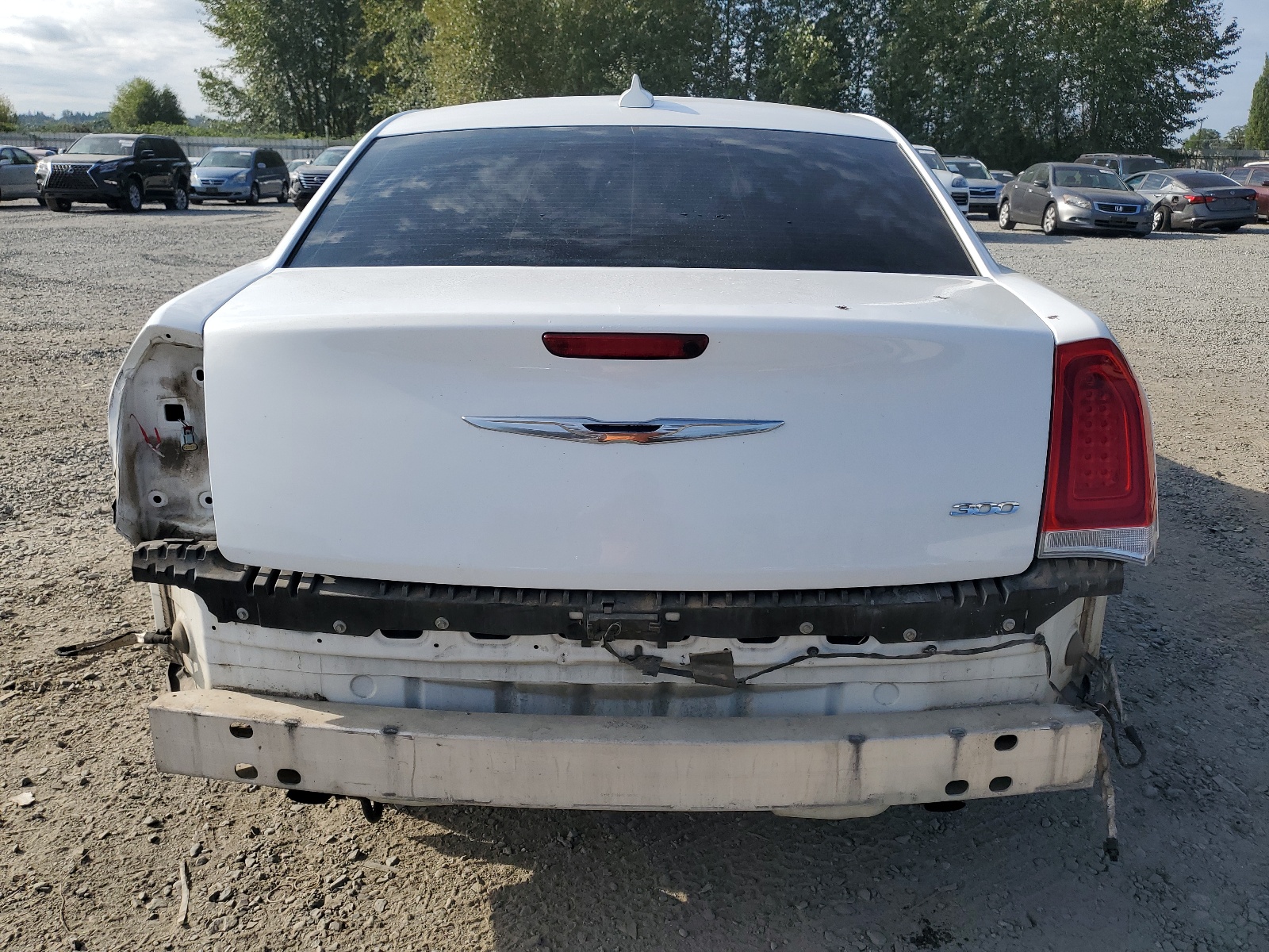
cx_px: 634
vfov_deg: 53.1
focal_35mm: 26
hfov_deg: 67.3
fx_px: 953
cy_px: 476
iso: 50
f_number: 1.5
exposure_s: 1/5000
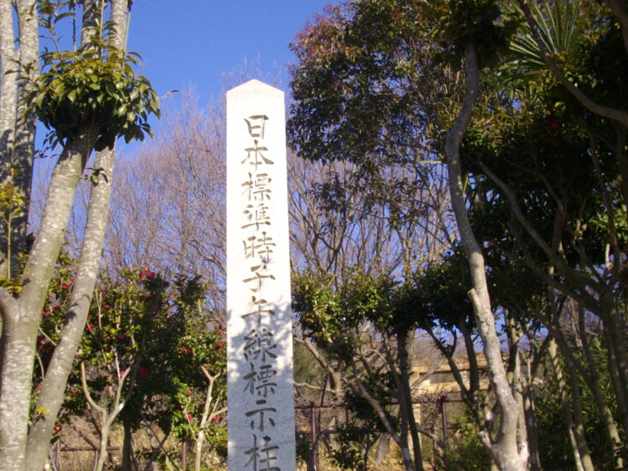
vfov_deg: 28.5
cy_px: 271
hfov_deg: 37.4
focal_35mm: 51
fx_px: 925
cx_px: 261
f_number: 5.6
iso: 100
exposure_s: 1/250
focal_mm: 6.2
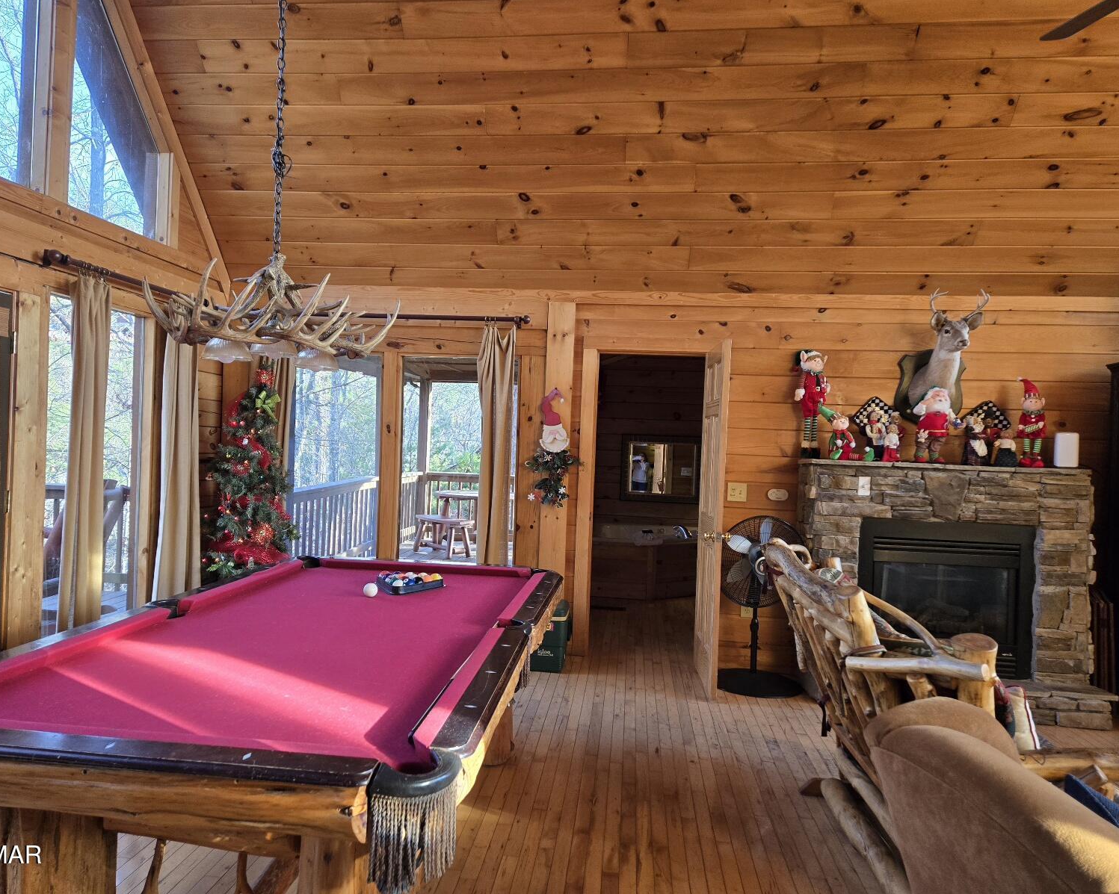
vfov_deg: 58.8
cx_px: 546
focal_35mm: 24
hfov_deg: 70.3
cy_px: 447
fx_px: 795
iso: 160
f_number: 1.8
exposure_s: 1/182
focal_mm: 5.4
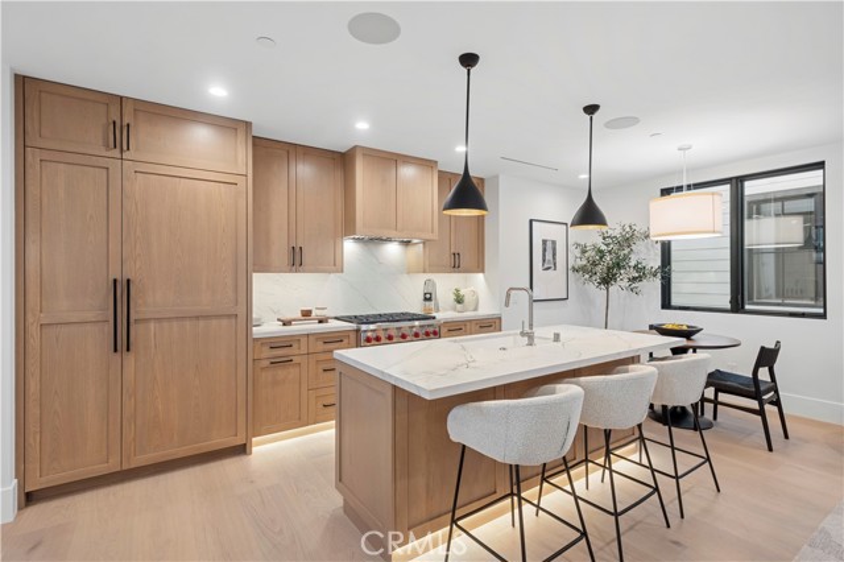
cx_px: 422
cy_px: 281
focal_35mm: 17
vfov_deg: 70.4
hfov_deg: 93.3
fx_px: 398
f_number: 9
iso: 160
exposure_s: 1/6
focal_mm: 17
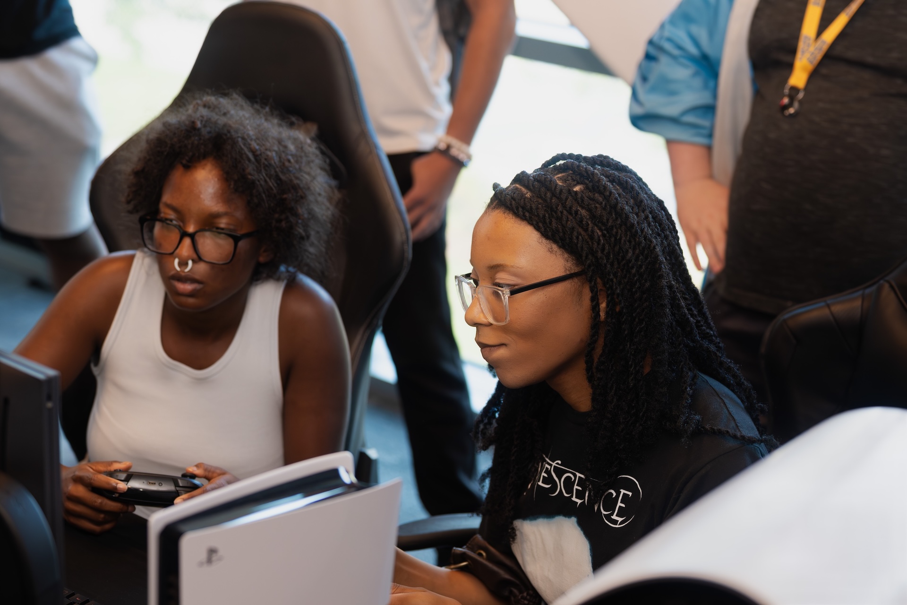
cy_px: 302
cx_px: 454
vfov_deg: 18.2
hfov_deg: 27.0
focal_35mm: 75
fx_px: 1889
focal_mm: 50
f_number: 2.5
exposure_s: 1/200
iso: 400
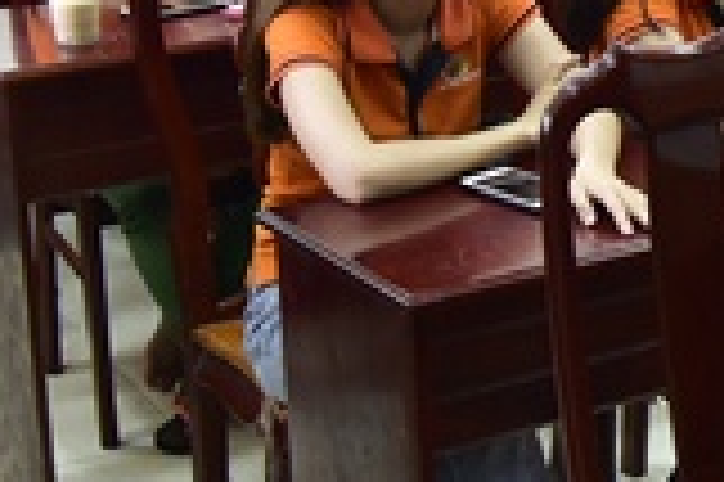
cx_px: 904
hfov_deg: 15.7
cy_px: 29
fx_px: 2511
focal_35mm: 125
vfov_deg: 10.9
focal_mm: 31
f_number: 4
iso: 800
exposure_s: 1/40
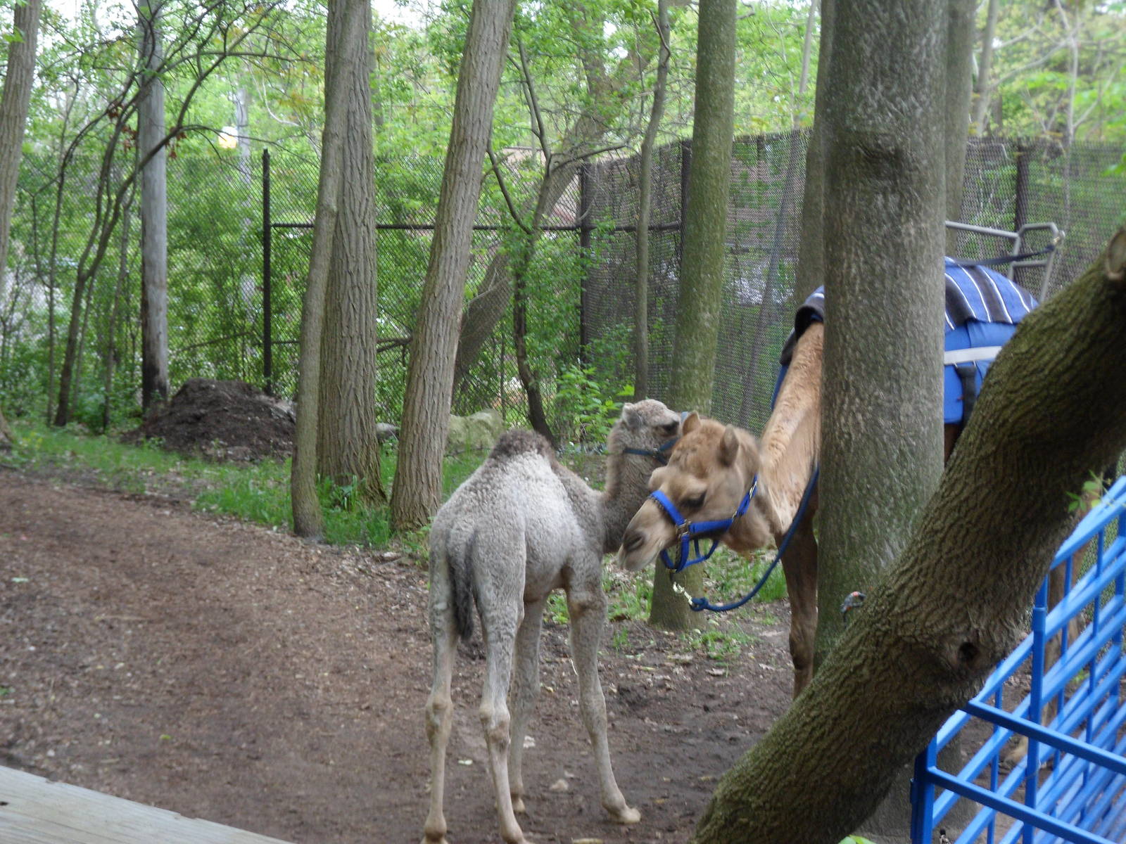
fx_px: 2732
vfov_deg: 17.6
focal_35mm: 84
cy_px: 422
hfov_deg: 23.3
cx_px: 563
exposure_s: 1/45
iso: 100
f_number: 5.1
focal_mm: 14
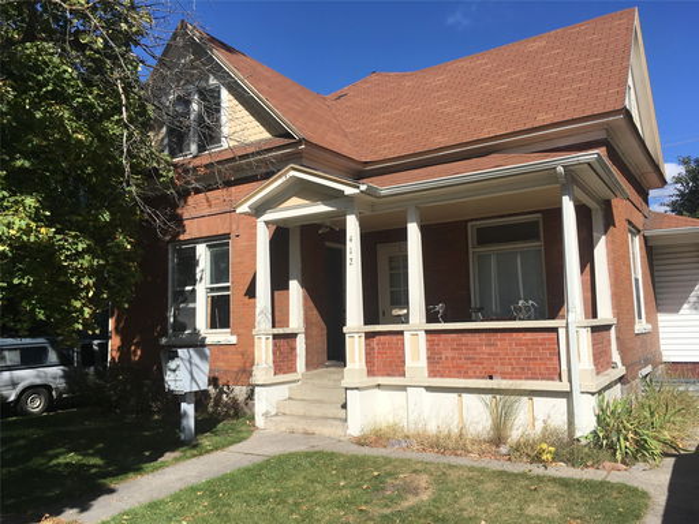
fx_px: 586
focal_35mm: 29
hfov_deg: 61.7
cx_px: 350
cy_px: 262
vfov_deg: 48.2
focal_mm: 4.15
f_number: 2.2
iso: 25
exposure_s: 1/2481
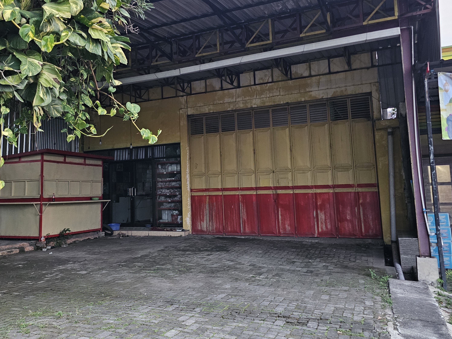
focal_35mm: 31
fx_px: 405
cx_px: 196
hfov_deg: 58.2
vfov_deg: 45.4
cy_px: 153
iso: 800
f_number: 1.7
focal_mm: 6.3
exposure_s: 1/25
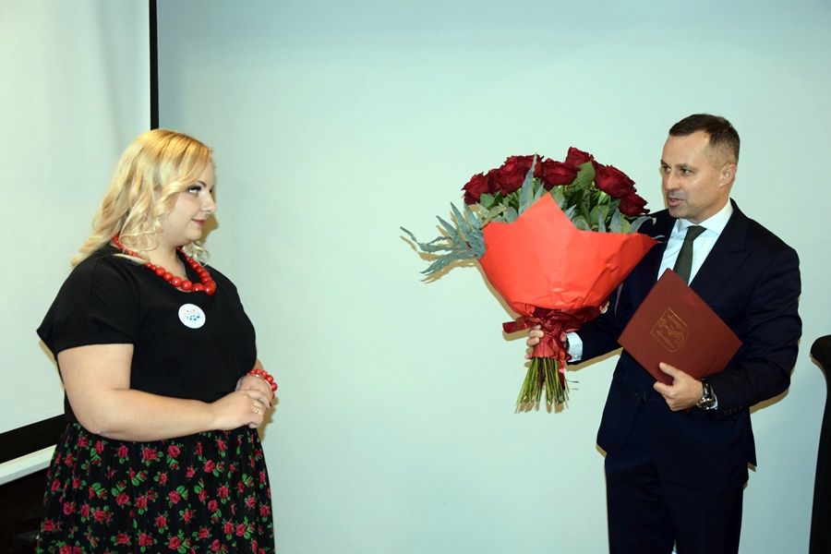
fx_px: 1212
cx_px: 416
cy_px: 277
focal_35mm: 52
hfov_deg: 37.9
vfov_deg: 25.8
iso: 1600
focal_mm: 35
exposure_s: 1/60
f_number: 4.5
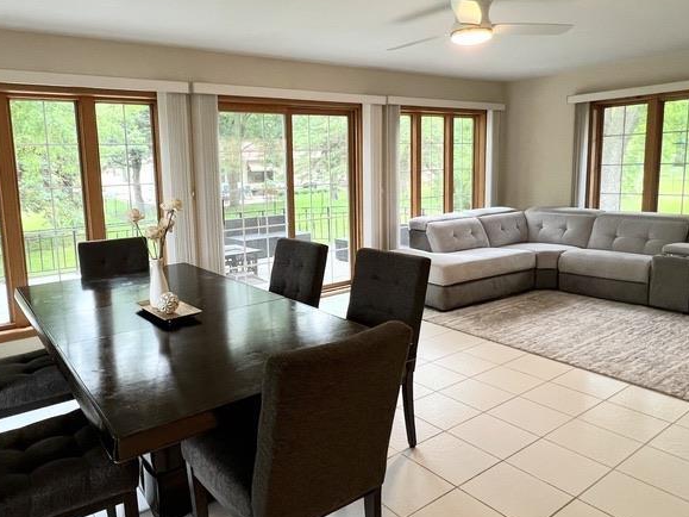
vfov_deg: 58.8
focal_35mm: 23
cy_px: 238
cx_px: 292
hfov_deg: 73.5
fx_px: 458
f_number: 1.8
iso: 200
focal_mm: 1.57
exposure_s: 1/60
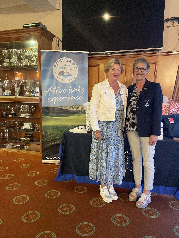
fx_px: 179
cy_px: 119
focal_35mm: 26
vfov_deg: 67.3
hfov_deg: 53.1
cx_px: 90
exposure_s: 1/25
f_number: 1.6
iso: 640
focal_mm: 4.2
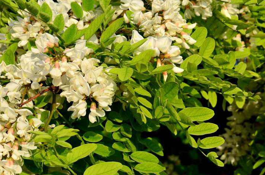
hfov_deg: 16.9
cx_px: 72
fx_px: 889
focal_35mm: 121
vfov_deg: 11.3
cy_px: 129
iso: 200
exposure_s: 1/400
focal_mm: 48
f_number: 9
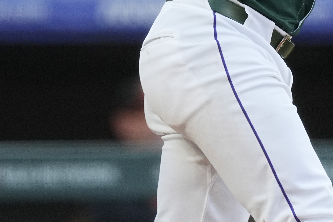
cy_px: -42
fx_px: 16066
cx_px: 170
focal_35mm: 1737
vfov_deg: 0.8
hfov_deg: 1.2
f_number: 4
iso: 2000
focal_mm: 600
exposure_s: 1/2000
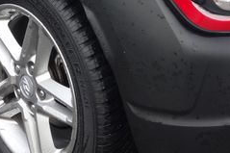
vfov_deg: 10.8
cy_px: -103
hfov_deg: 17.1
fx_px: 766
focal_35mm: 120
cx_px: 118
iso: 125
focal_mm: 10.4
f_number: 5.6
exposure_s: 1/80
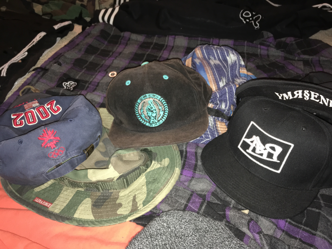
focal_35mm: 29
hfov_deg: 61.7
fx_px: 278
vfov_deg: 48.2
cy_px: 124
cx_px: 166
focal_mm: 4.15
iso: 100
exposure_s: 1/16
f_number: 2.2
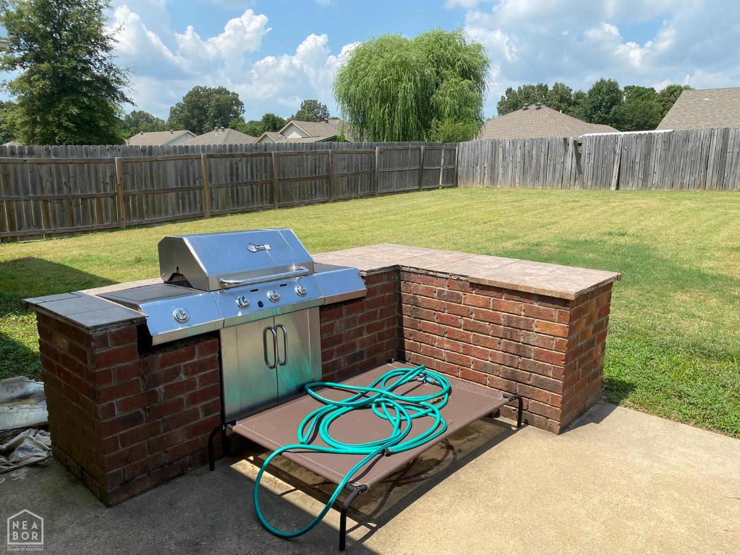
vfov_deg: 53.1
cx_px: 370
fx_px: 556
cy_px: 278
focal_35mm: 26
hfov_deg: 67.3
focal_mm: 4.25
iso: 32
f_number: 1.8
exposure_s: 1/2183
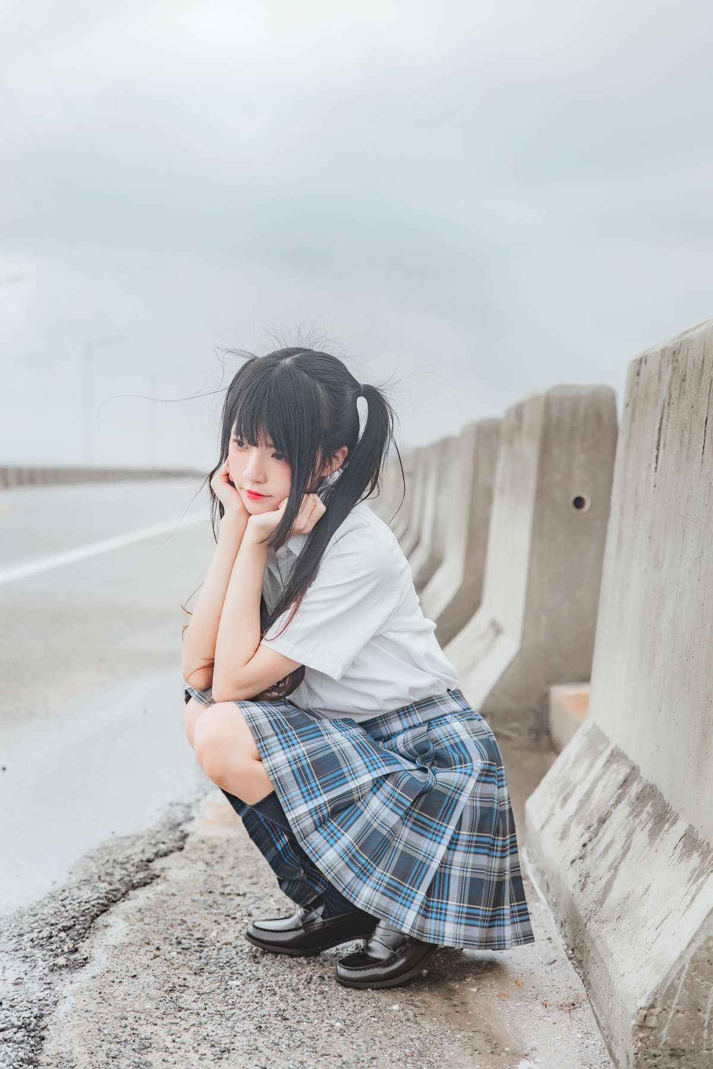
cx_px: 356
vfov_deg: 32.4
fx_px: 1841
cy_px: 534
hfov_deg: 21.9
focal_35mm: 62
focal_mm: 62
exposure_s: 1/800
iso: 160
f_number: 3.5
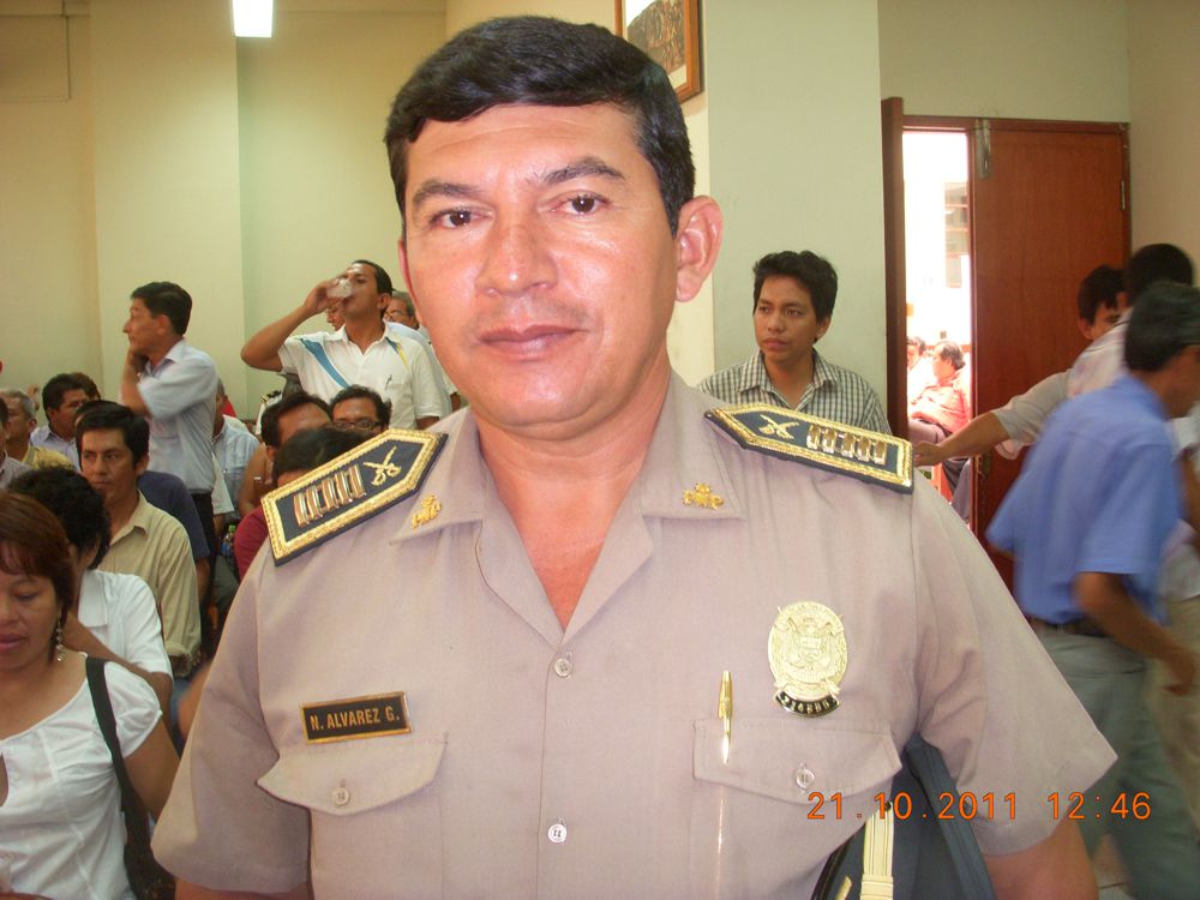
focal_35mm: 38
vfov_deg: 37.7
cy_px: 450
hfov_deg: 49.0
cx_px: 600
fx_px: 1317
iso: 200
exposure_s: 1/15
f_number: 3.3
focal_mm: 6.3
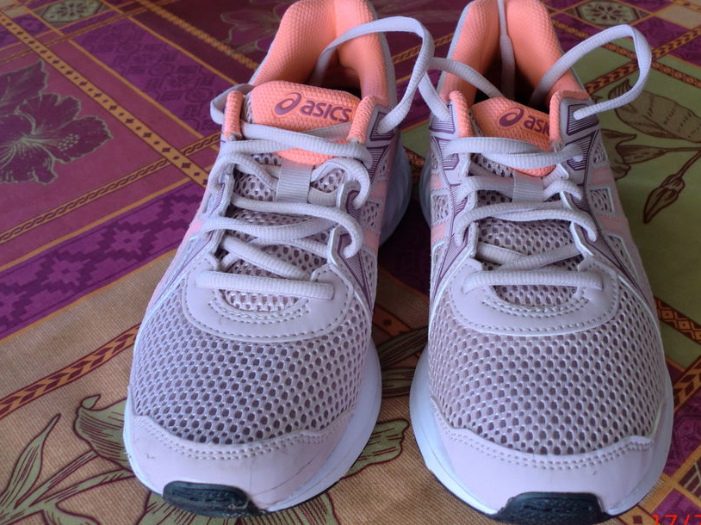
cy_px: 266
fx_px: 871
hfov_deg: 43.7
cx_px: 406
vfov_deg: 33.6
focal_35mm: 43
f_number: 3.1
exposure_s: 1/60
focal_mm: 6.3
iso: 125
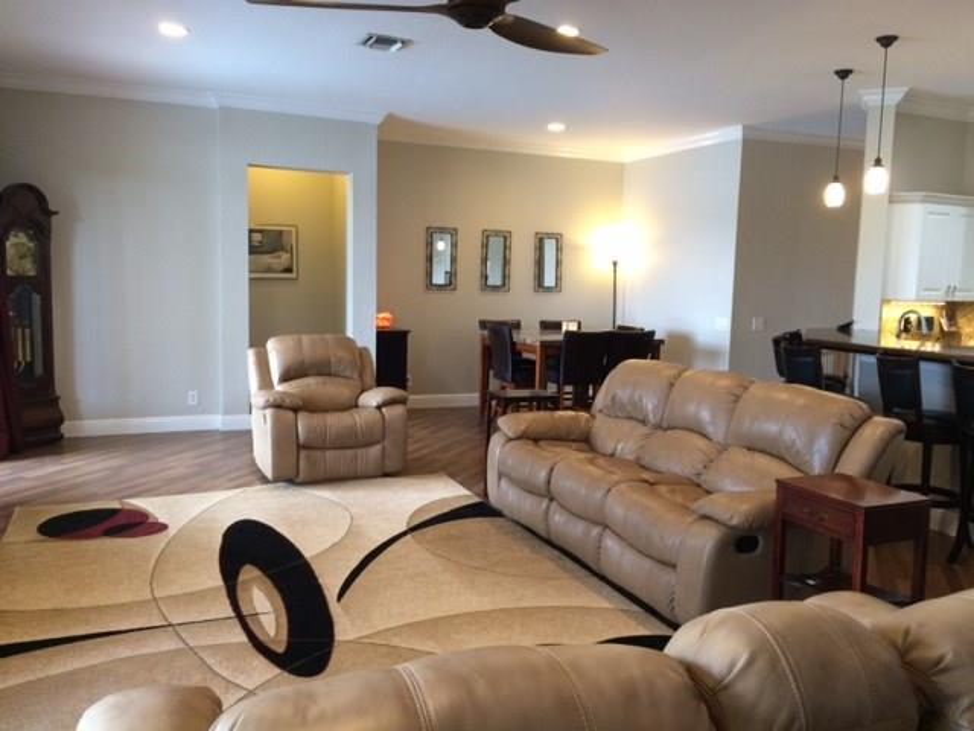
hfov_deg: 61.7
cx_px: 487
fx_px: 816
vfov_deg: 48.2
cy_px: 366
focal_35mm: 29
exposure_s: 1/30
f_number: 2.2
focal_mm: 4.15
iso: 125
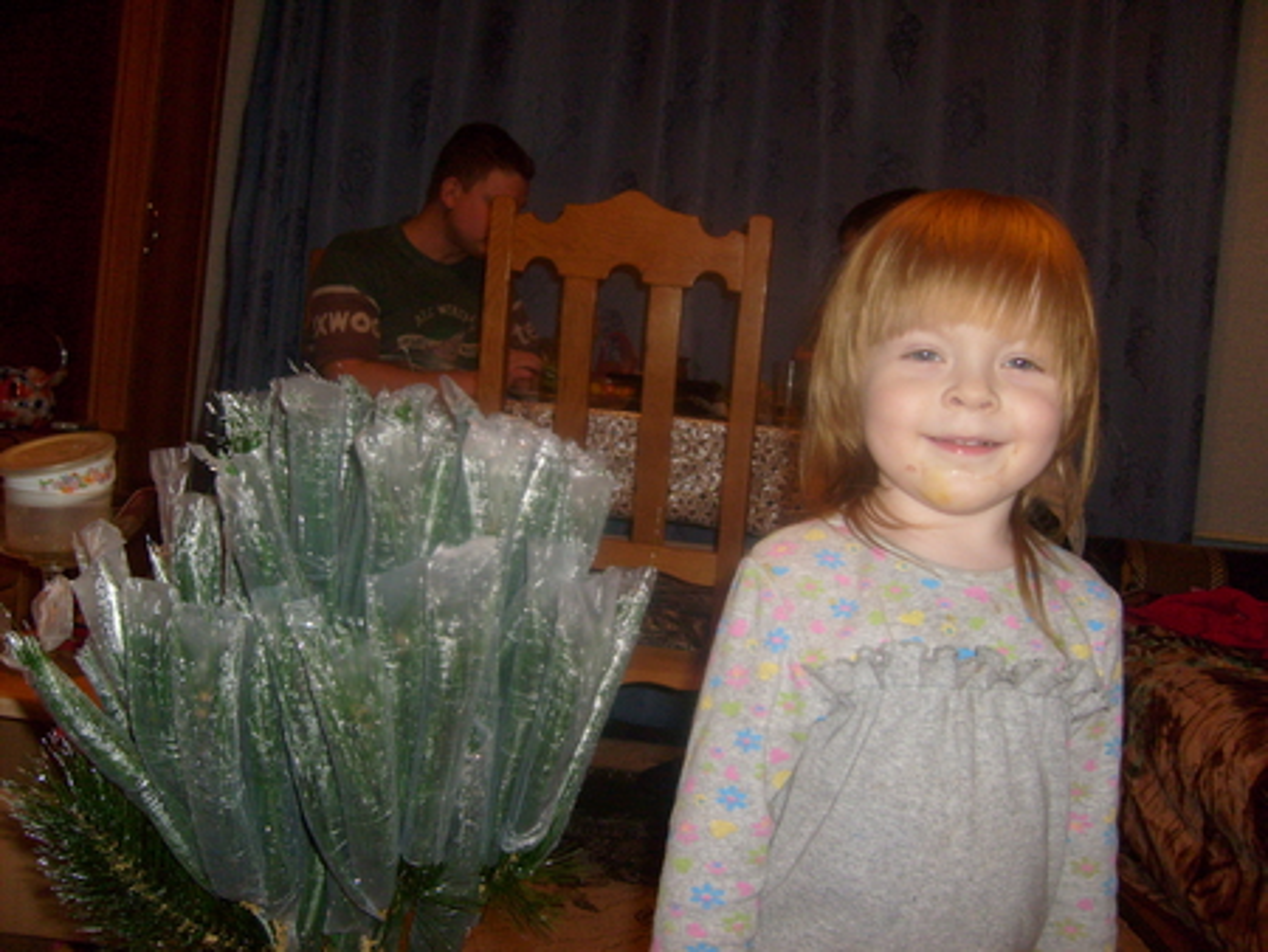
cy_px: 476
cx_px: 634
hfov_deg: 52.6
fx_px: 1283
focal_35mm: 35
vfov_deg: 40.7
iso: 100
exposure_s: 1/45
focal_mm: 5.8
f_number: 2.8
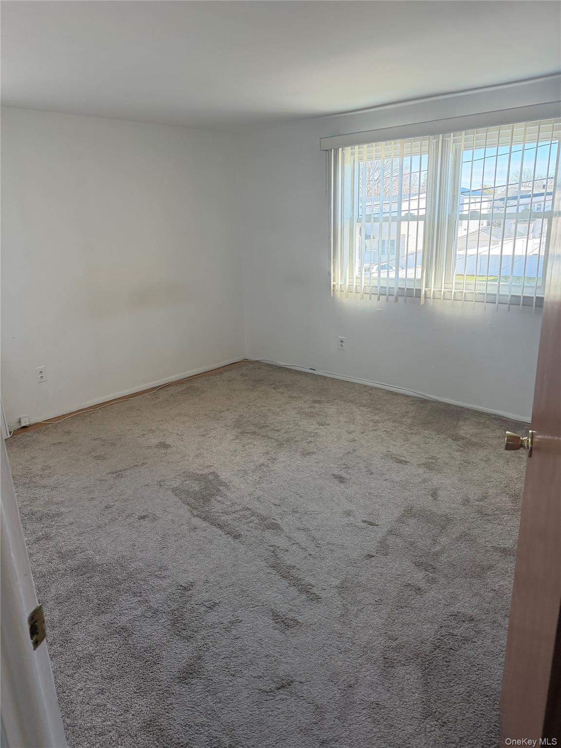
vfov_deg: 71.6
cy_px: 374
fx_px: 519
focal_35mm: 24
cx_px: 280
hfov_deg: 56.8
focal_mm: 6.76
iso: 200
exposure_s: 1/232
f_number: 1.78
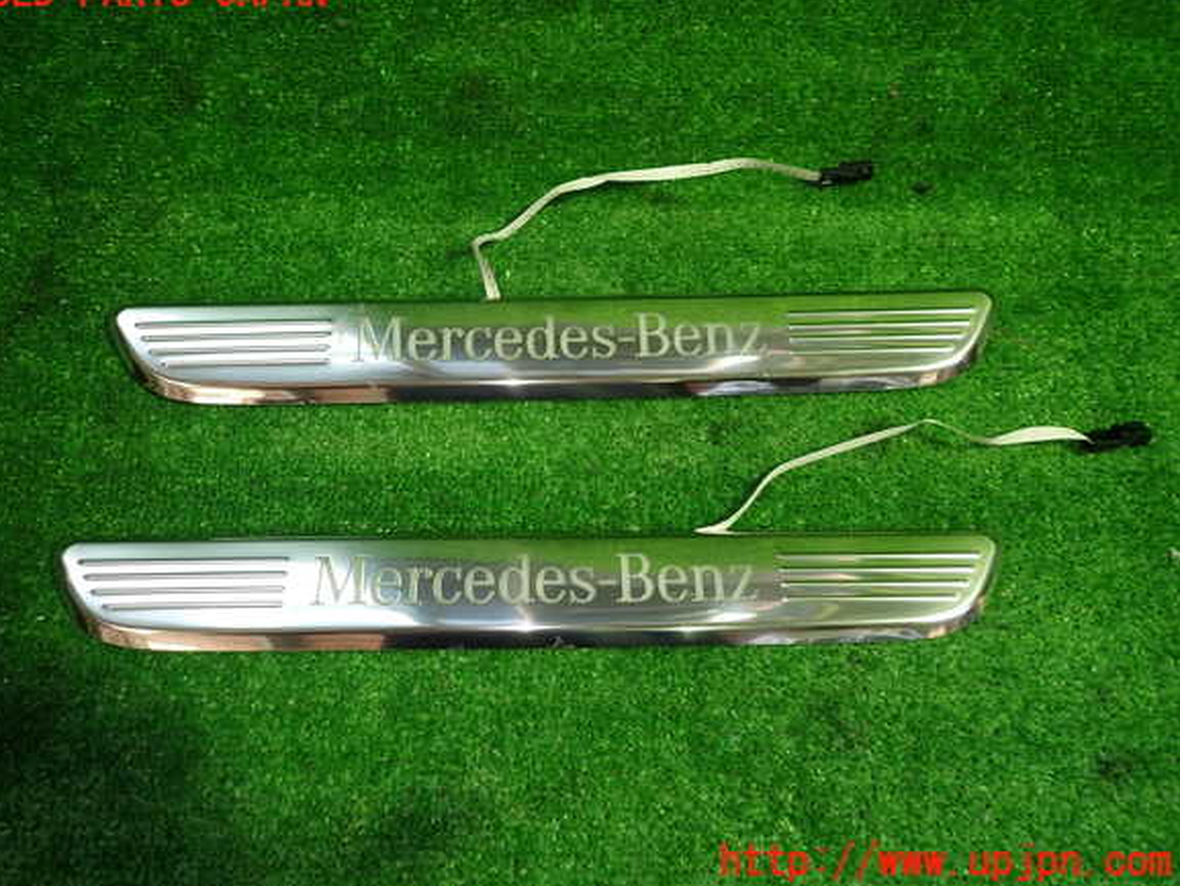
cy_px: 428
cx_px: 569
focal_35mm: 26
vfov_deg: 53.1
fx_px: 886
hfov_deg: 67.3
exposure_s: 1/50
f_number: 2
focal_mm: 4.5
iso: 200
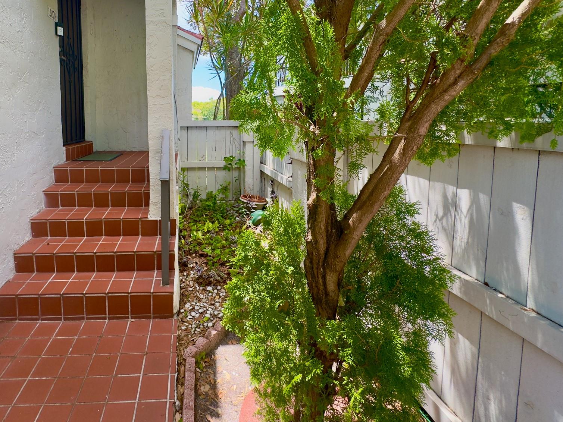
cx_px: 197
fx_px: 309
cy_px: 145
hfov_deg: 82.4
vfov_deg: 67.1
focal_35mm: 19
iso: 40
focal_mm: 2.22
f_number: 2.2
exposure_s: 1/101
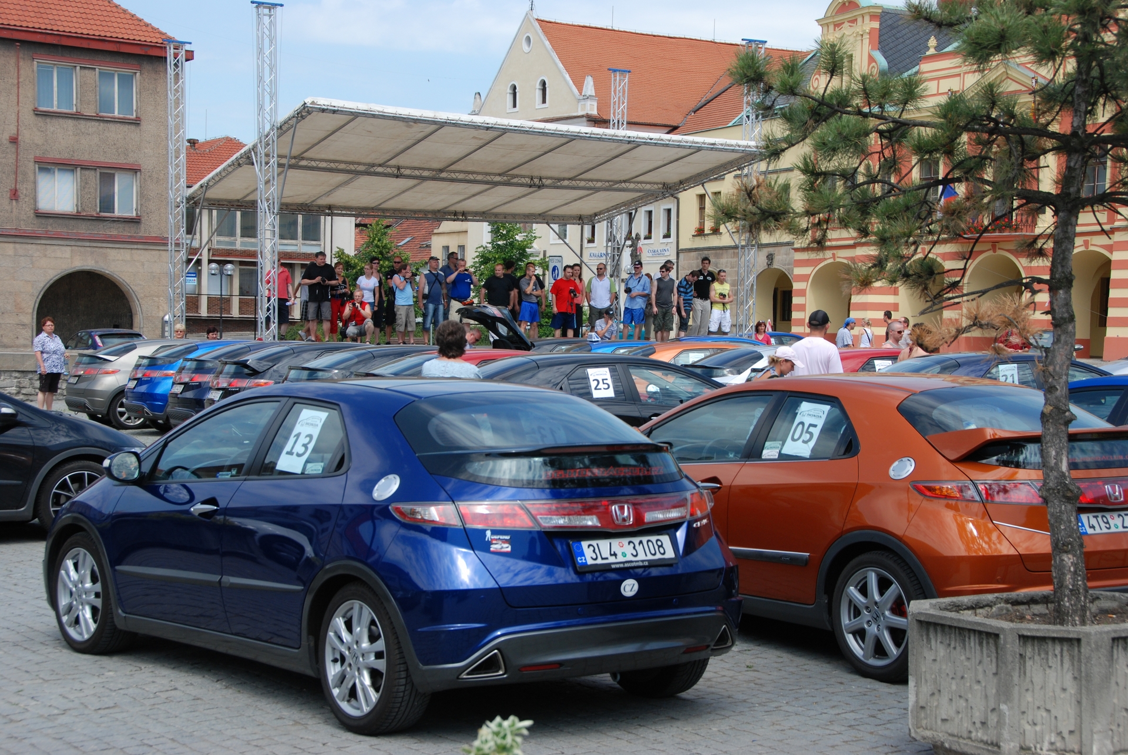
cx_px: 564
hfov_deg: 31.9
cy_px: 378
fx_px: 1976
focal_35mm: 63
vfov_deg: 21.6
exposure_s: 1/400
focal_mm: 42
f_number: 8
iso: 200
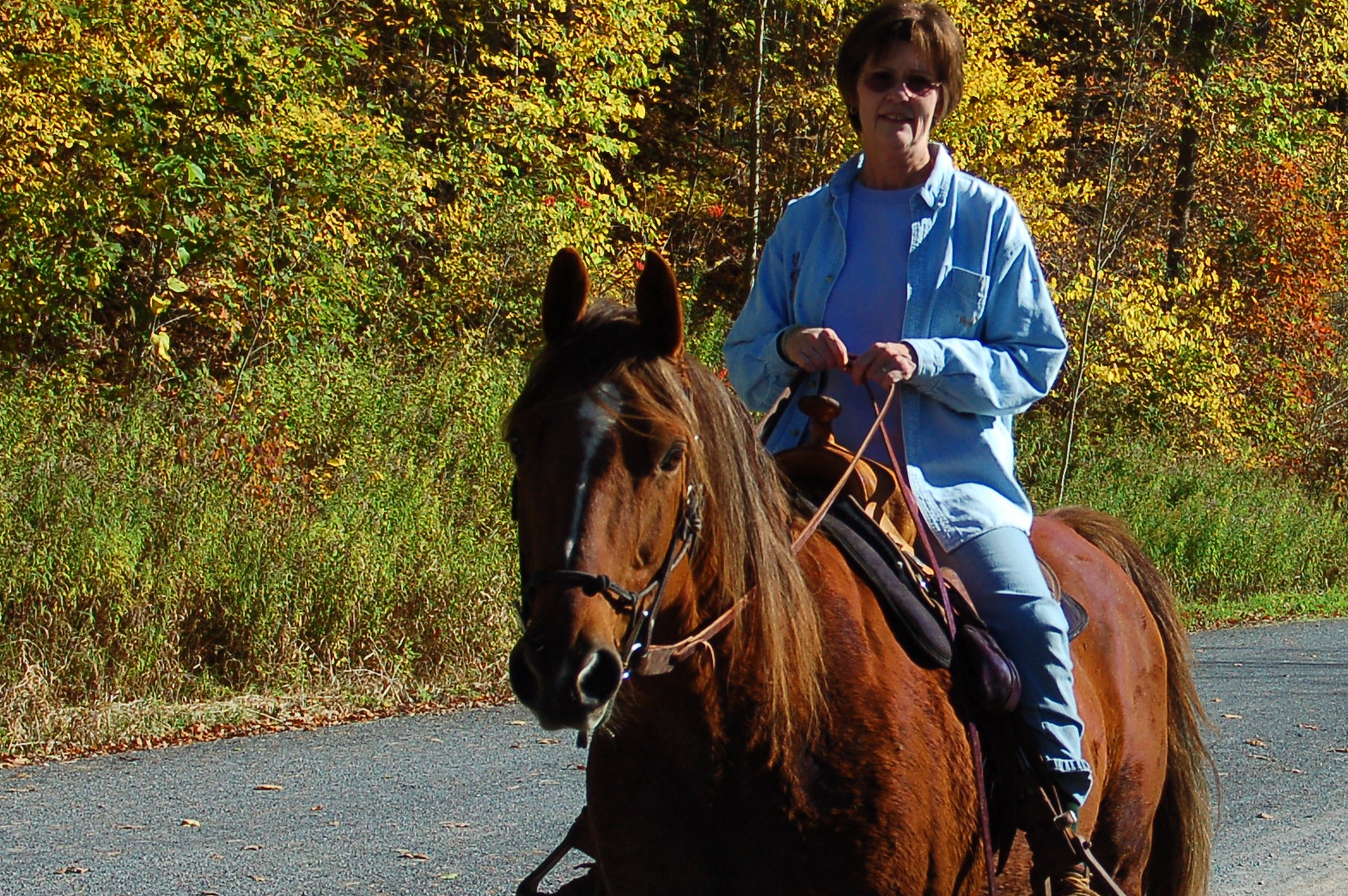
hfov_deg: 21.9
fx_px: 3442
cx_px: 1092
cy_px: 535
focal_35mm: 92
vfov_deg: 14.8
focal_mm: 32
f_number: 8
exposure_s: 1/250
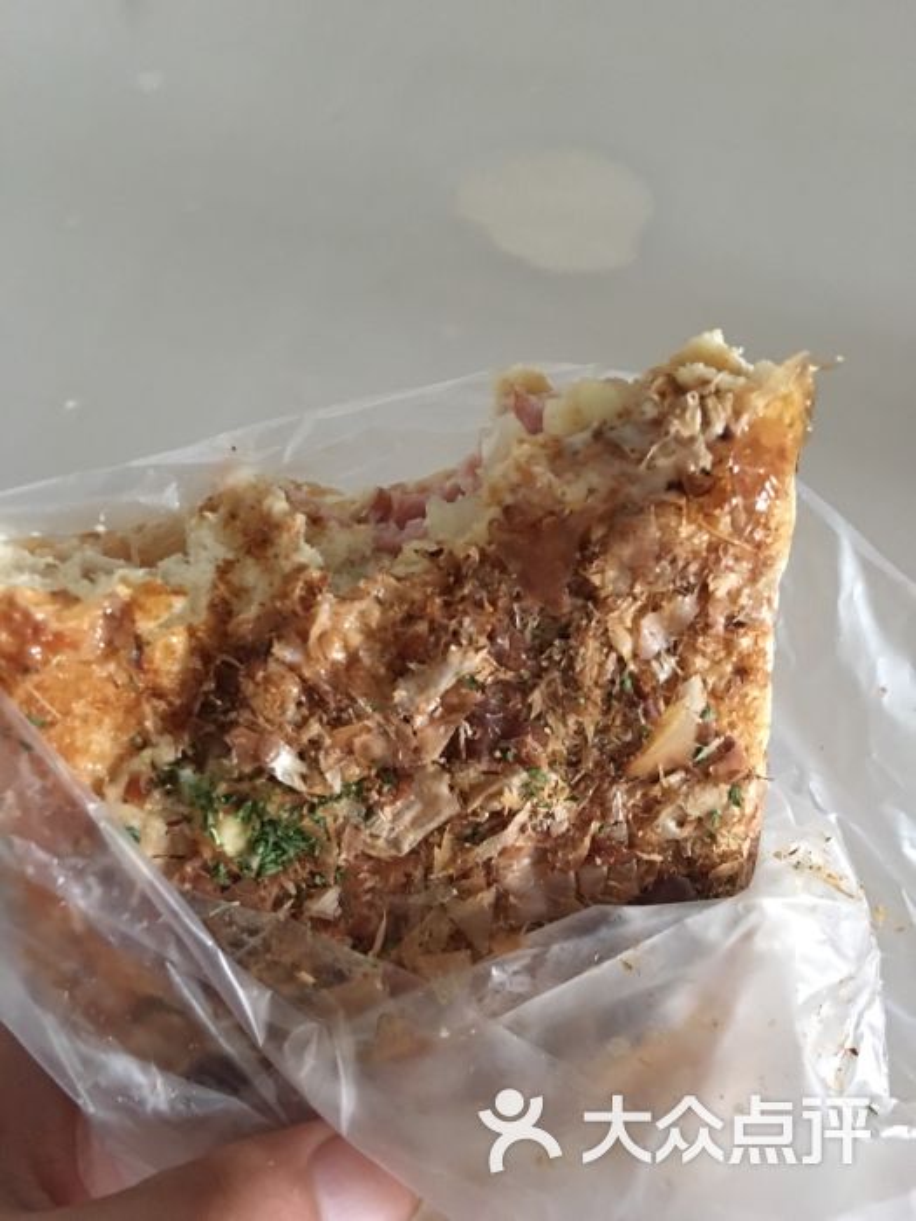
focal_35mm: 29
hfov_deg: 48.2
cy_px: 610
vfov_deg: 61.7
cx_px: 458
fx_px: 1023
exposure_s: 1/8
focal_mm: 4.15
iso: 125
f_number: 2.2
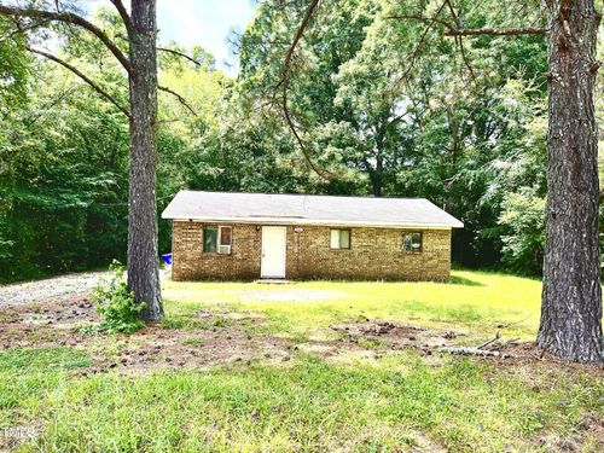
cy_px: 226
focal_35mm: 26
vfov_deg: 53.1
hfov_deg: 67.3
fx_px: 454
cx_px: 302
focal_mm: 5.1
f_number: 1.6
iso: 50
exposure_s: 1/558
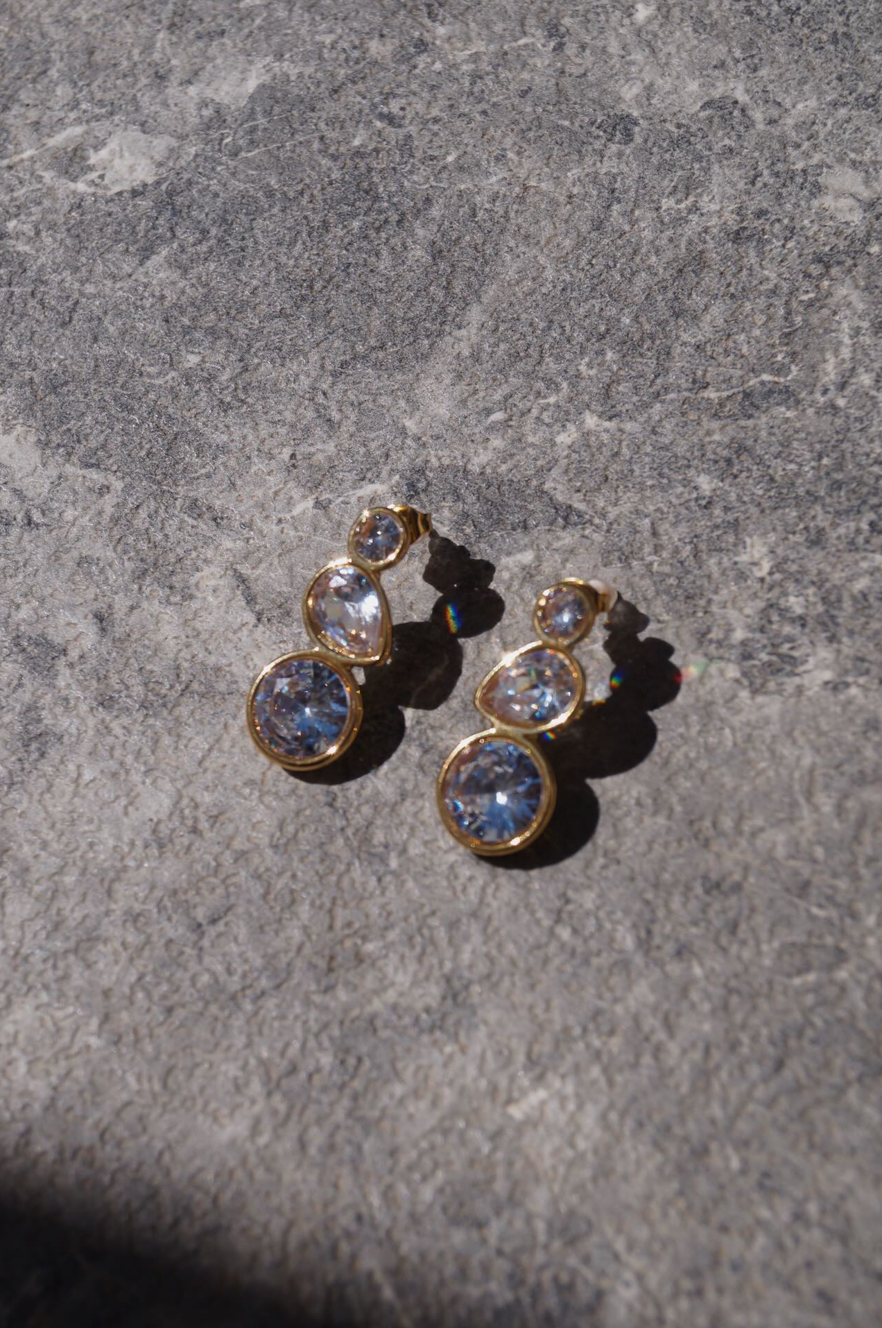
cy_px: 664
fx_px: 2909
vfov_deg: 25.7
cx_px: 413
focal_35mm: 79
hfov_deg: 17.2
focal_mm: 45
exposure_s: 1/640
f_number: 8
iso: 100
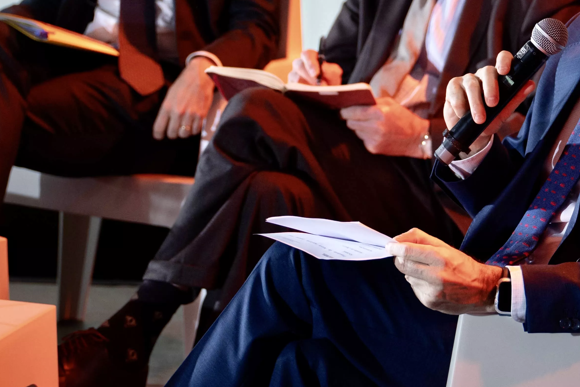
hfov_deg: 9.9
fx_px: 3351
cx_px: 502
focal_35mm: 208
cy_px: 55
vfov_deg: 6.6
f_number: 3.9
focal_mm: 82
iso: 1000
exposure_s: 1/250
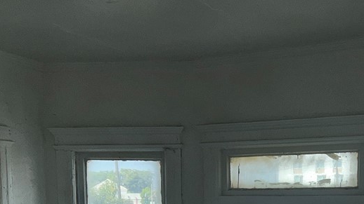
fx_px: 540
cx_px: 235
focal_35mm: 56
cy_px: 241
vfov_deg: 20.2
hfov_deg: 36.9
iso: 32
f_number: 1.5
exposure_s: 1/1295
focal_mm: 5.7
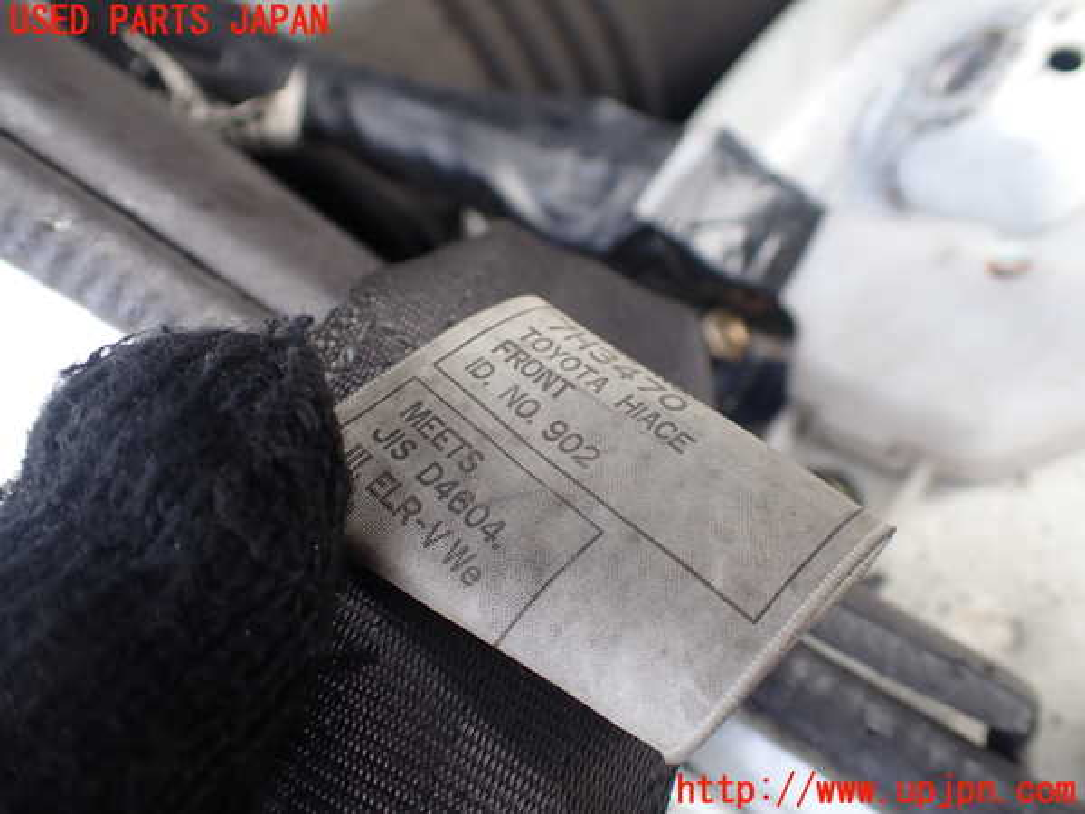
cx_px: 542
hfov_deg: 60.0
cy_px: 407
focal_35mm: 30
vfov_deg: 46.8
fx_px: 940
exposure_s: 1/125
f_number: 2.3
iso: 100
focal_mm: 5.4
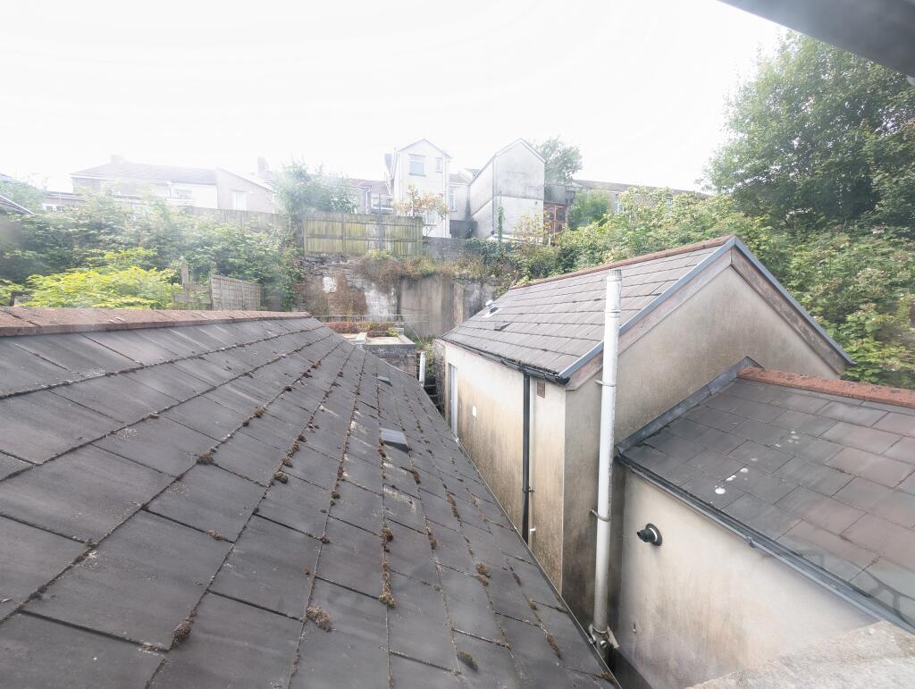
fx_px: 318
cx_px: 458
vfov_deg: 94.6
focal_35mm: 12
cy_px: 344
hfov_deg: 110.5
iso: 41
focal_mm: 2.23
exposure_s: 1/162
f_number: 1.95
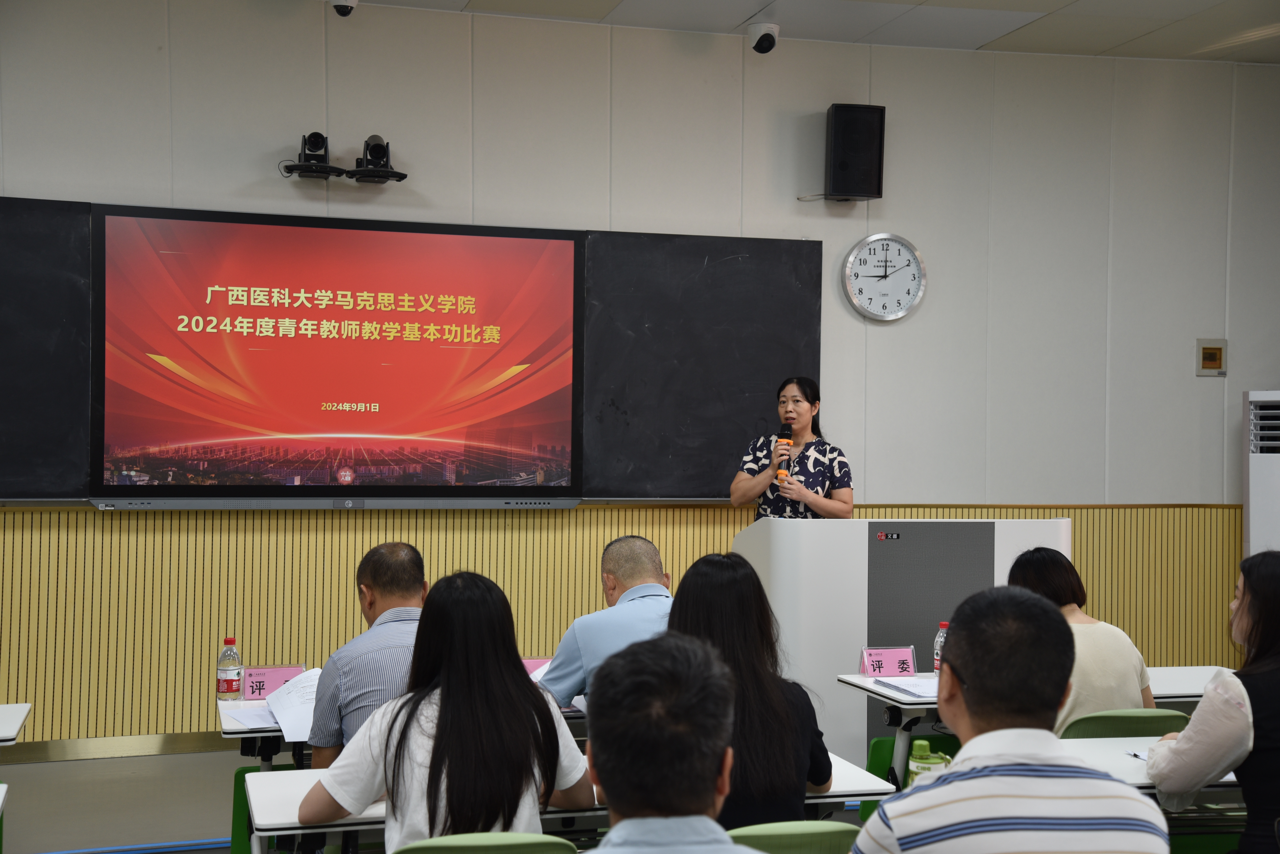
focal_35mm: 48
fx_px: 1707
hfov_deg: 41.1
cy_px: 427
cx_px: 640
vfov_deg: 28.1
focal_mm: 48
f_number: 4.2
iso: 400
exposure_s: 1/60
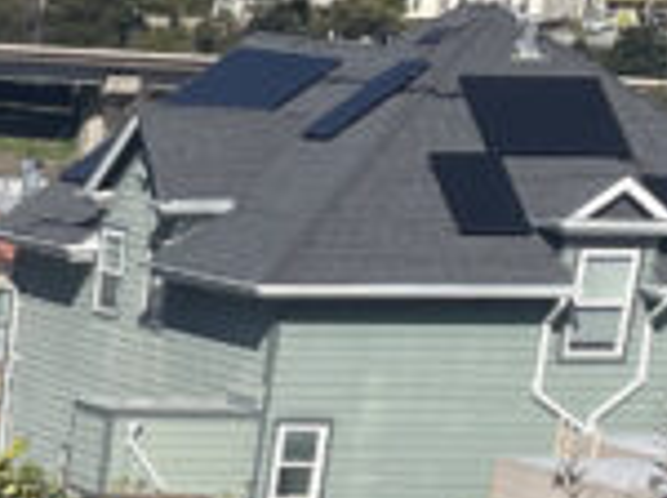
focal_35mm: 178
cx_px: -1018
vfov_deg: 7.7
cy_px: 1241
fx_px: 3424
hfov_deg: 9.6
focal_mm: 5.1
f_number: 1.6
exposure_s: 1/3165
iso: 32
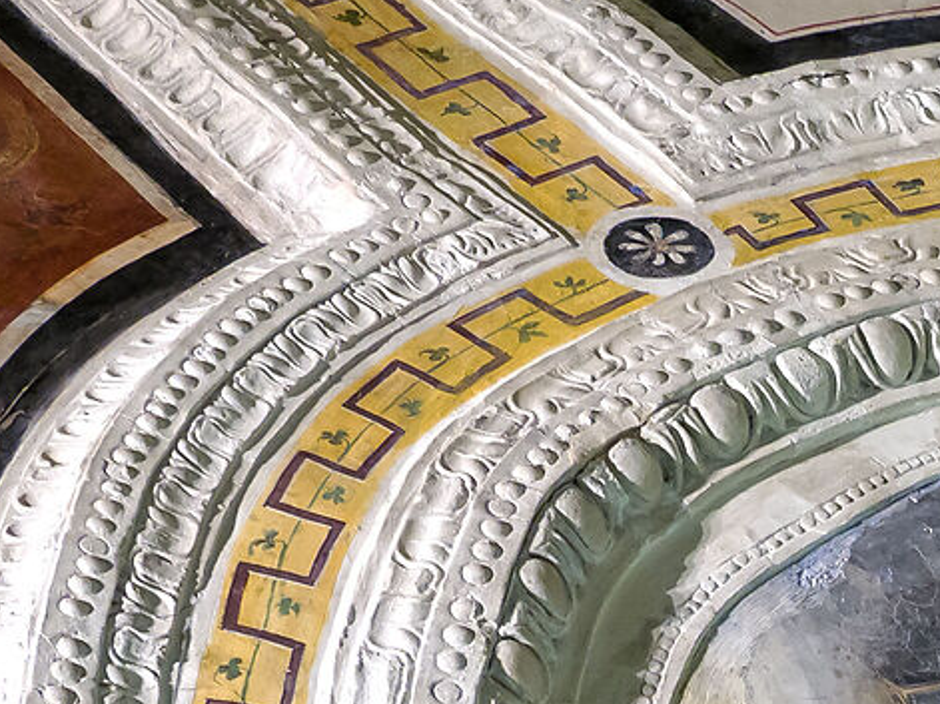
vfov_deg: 5.7
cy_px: 1484
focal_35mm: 255
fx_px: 6923
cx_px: 1938
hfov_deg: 7.4
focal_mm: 25
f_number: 3.2
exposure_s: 1/8
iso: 200
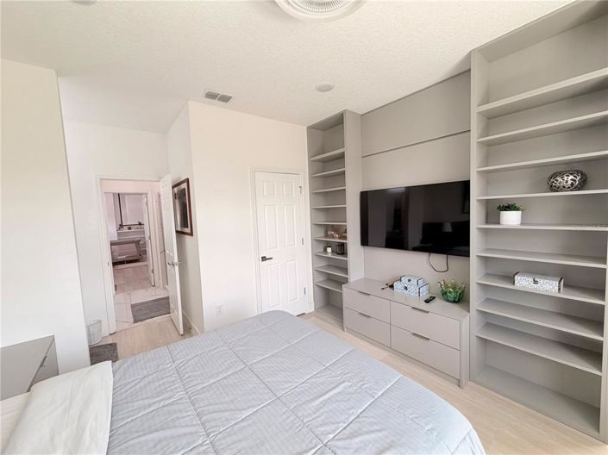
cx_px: 304
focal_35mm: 14
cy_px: 228
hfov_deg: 102.1
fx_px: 246
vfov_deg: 85.6
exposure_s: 1/120
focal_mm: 2.22
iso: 100
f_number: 2.2
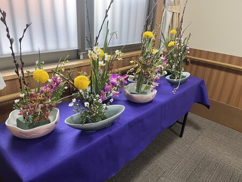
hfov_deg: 67.3
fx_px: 182
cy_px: 91
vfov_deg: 53.1
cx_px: 121
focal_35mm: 26
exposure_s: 1/60
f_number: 1.6
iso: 160
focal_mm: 5.1
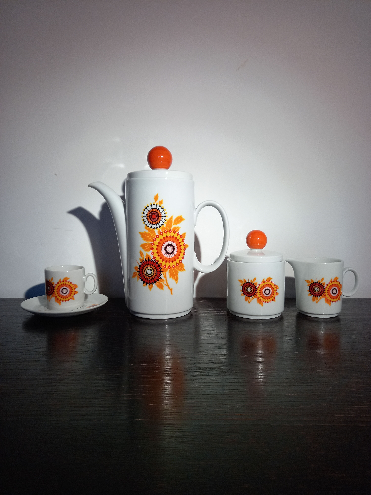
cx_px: 186
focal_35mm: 25
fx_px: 357
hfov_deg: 54.9
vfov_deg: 69.4
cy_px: 248
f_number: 2
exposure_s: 1/50
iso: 100
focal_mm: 4.6
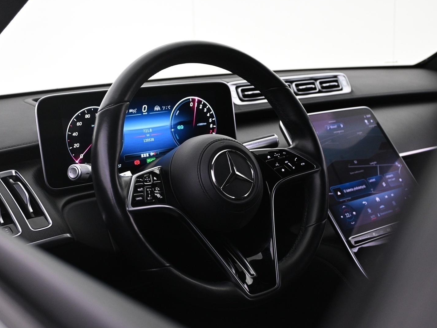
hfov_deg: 41.8
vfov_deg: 32.0
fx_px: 572
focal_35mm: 45
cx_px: 194
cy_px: 162
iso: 1600
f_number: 4.5
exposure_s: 1/40
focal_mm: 27.5
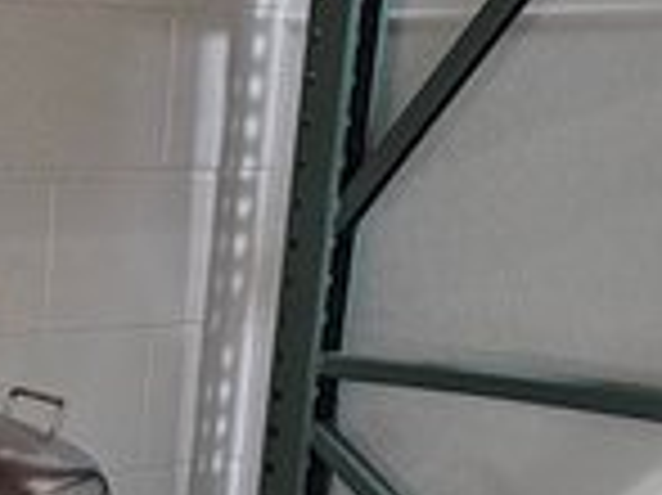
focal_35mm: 99
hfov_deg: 19.1
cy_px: 938
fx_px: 1892
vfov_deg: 13.2
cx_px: -65
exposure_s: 1/120
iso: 640
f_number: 1.8
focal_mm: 5.4
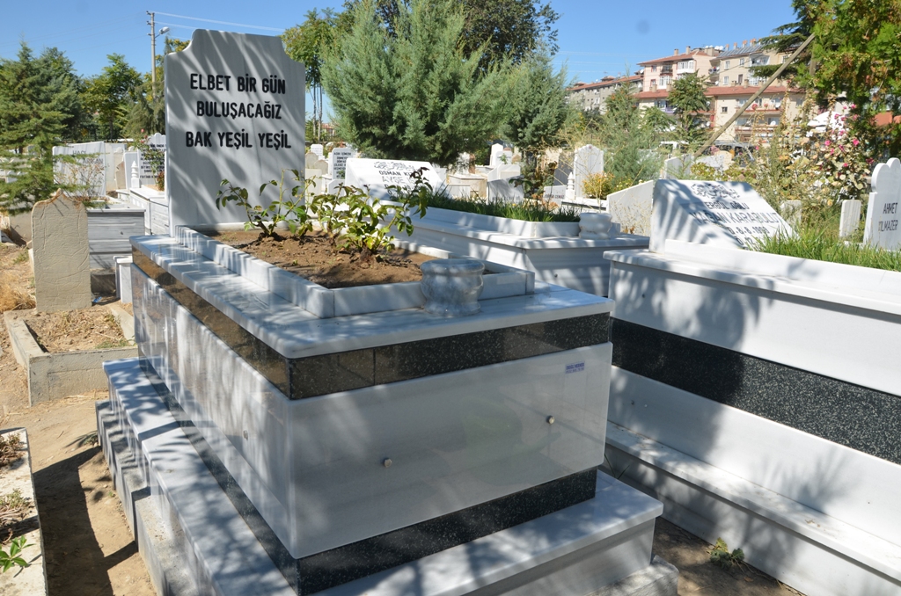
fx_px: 674
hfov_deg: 67.5
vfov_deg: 47.7
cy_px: 298
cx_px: 450
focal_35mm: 27
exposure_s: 1/250
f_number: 8
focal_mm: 18
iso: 100
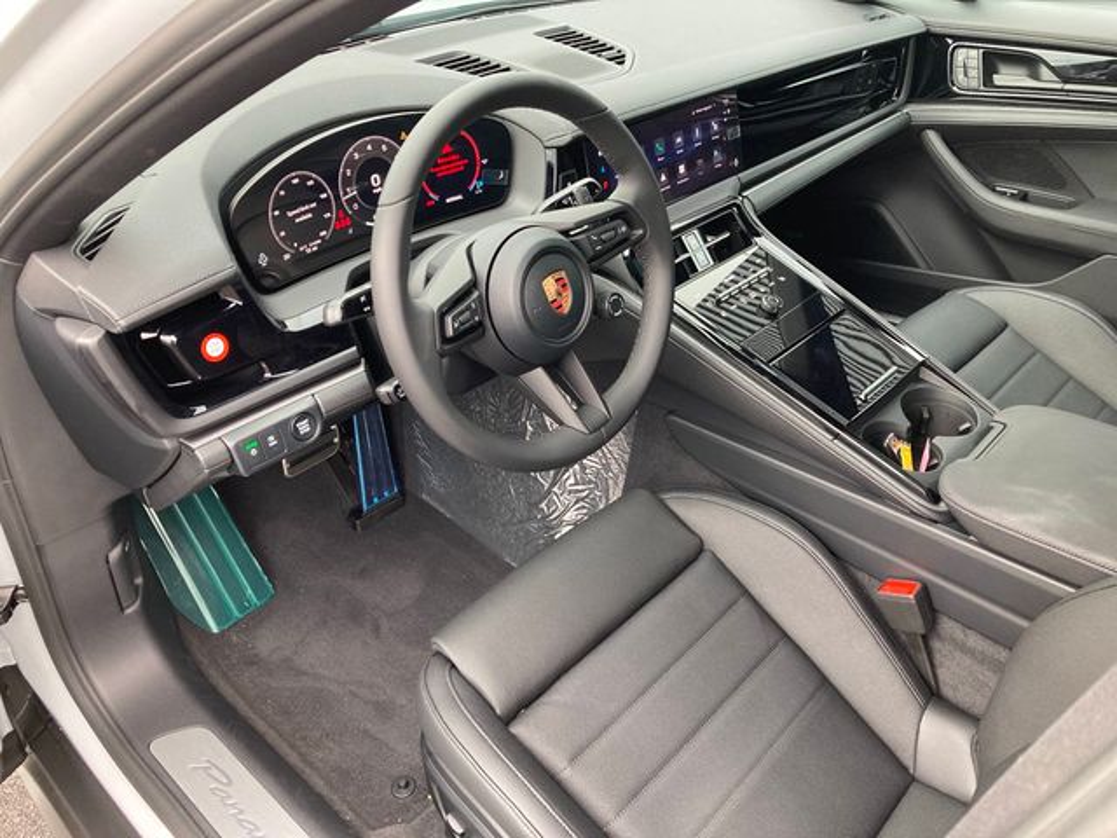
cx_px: 558
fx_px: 904
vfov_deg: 49.7
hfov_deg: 63.4
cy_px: 419
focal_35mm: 28
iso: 80
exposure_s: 1/66
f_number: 1.8
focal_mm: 3.99
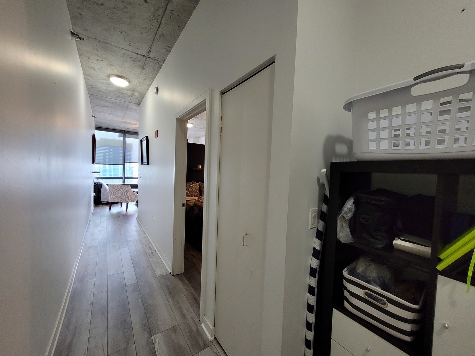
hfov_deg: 106.2
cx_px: 238
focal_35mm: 13
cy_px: 178
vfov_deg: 89.9
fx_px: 178
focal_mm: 1.74
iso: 200
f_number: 2.2
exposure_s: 1/60
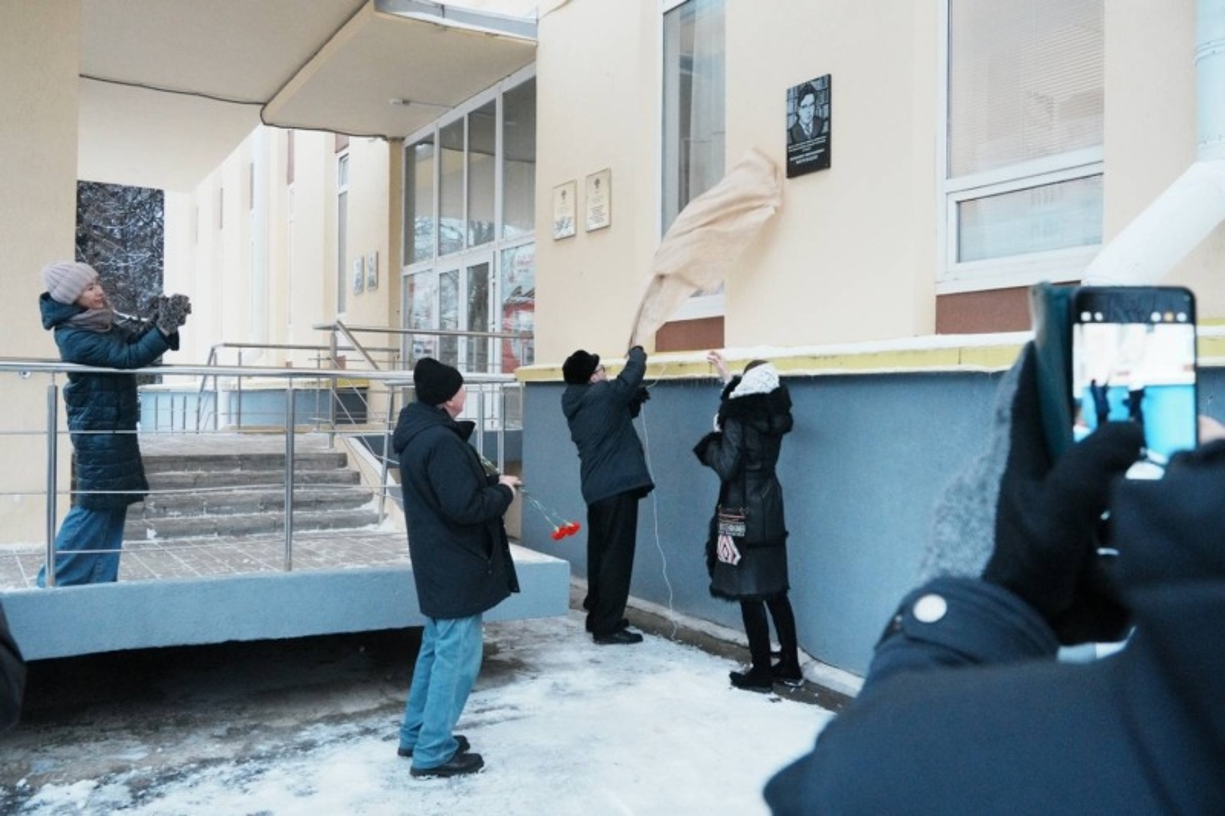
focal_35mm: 30
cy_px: 408
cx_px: 612
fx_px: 1021
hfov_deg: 61.9
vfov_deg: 43.6
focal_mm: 30
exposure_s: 1/80
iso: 6400
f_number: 9
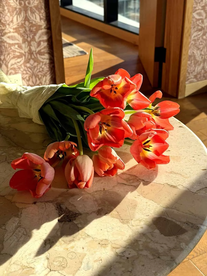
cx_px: 104
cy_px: 138
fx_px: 383
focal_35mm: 48
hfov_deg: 30.3
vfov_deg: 39.7
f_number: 1.78
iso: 64
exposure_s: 1/706
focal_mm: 6.76
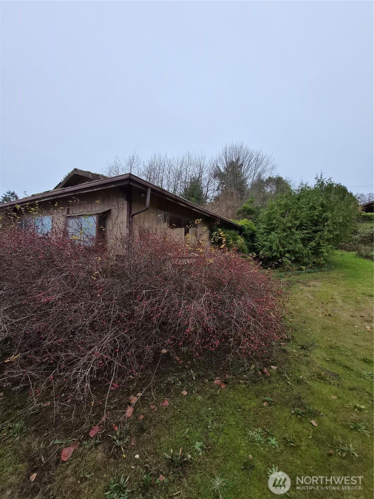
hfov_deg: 89.9
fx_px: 187
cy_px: 250
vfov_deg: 106.2
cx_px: 187
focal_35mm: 13
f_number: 2.2
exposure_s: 1/367
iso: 25
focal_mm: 1.7
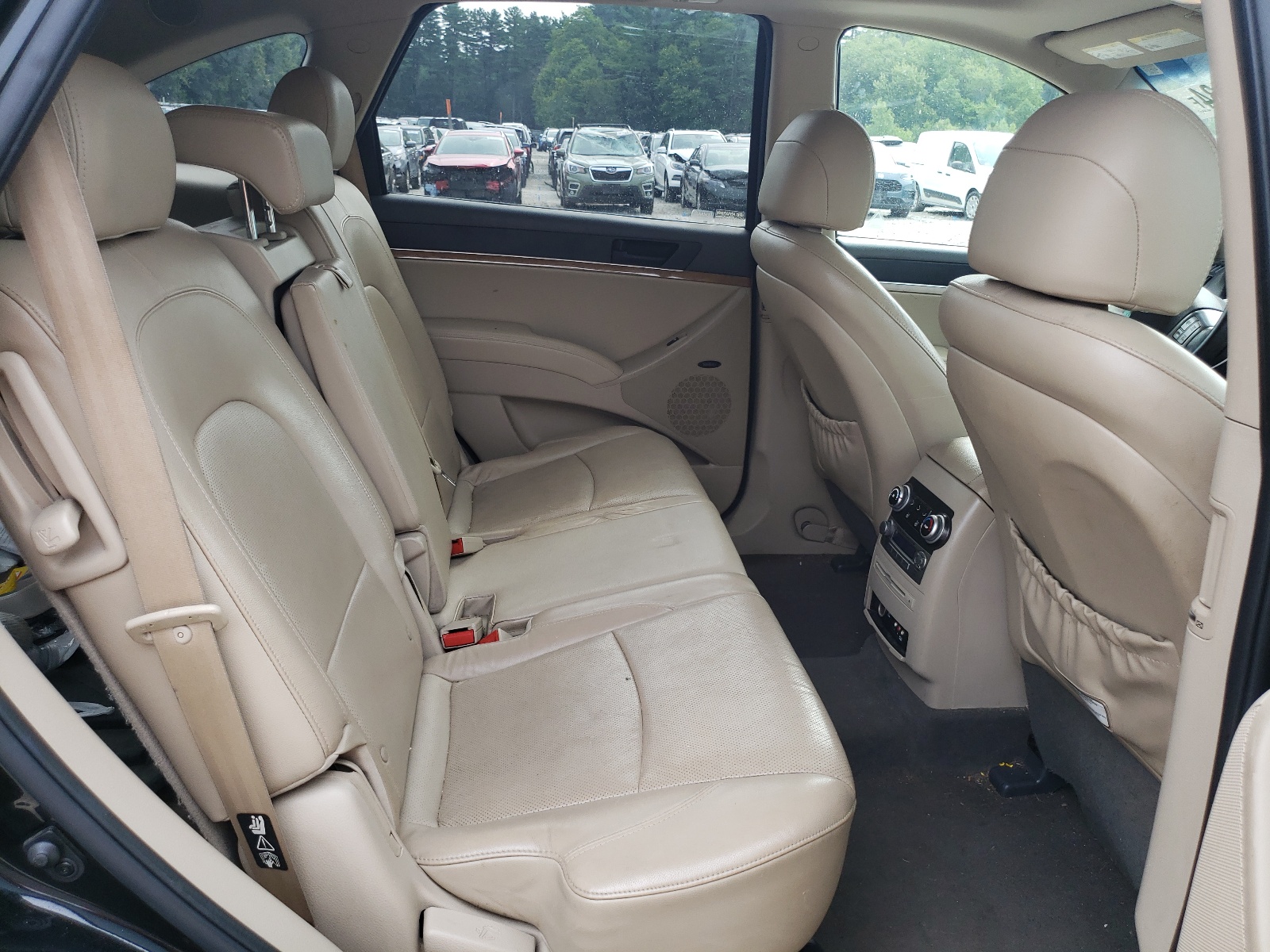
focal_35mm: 26
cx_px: 635
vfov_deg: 53.1
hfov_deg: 67.3
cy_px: 476
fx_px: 954
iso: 50
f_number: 1.5
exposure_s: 1/312
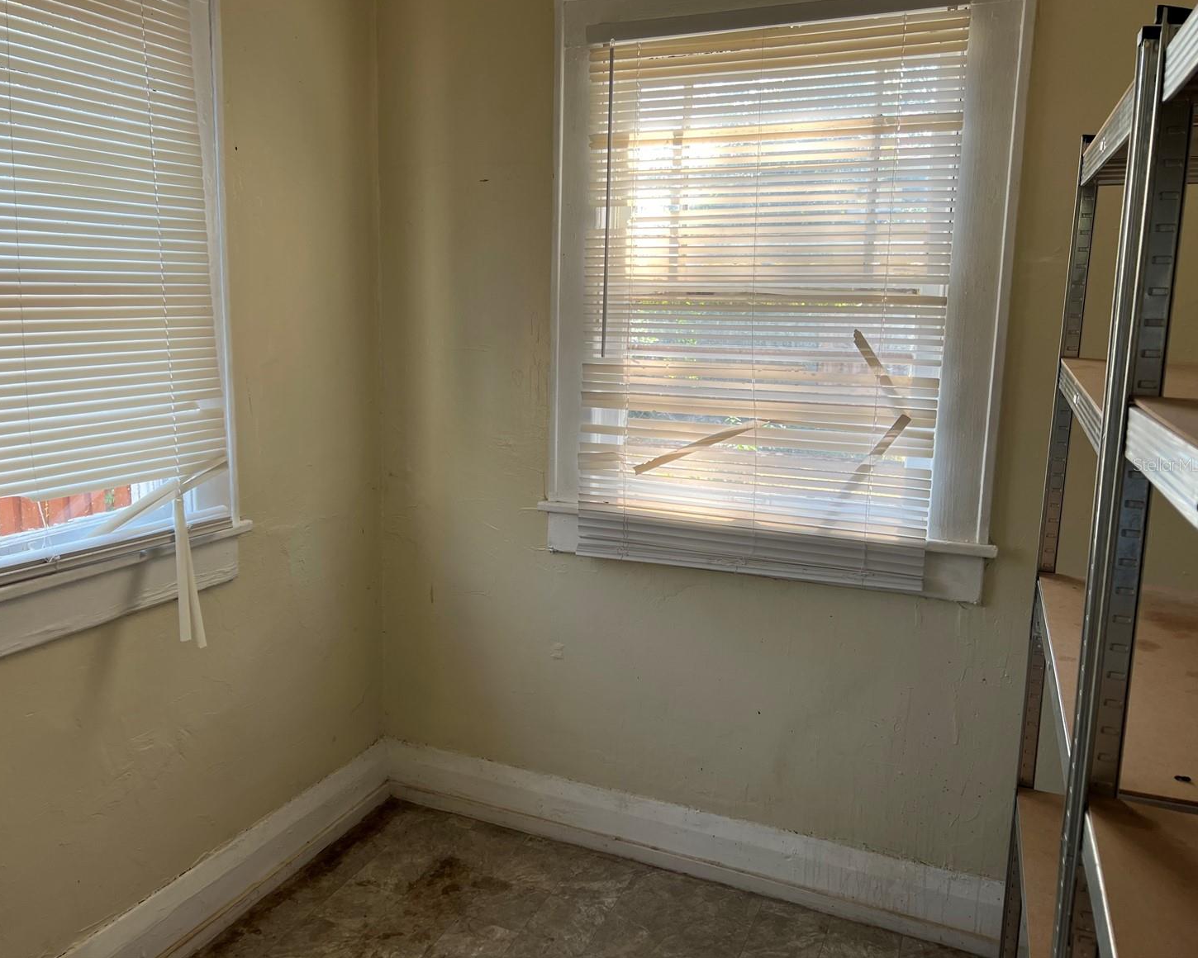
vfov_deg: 51.5
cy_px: 464
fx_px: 993
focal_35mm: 28
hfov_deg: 62.1
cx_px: 550
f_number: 1.5
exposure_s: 1/160
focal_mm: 5.7
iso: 40
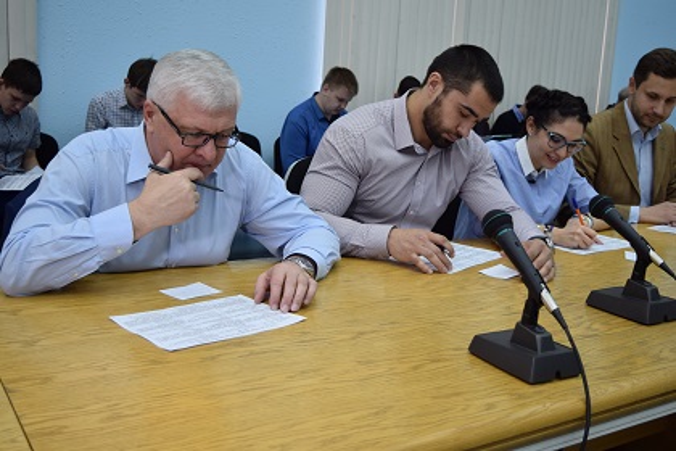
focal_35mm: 42
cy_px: 226
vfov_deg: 31.9
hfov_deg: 46.4
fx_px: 789
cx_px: 338
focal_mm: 28
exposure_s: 1/80
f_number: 4.2
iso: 400
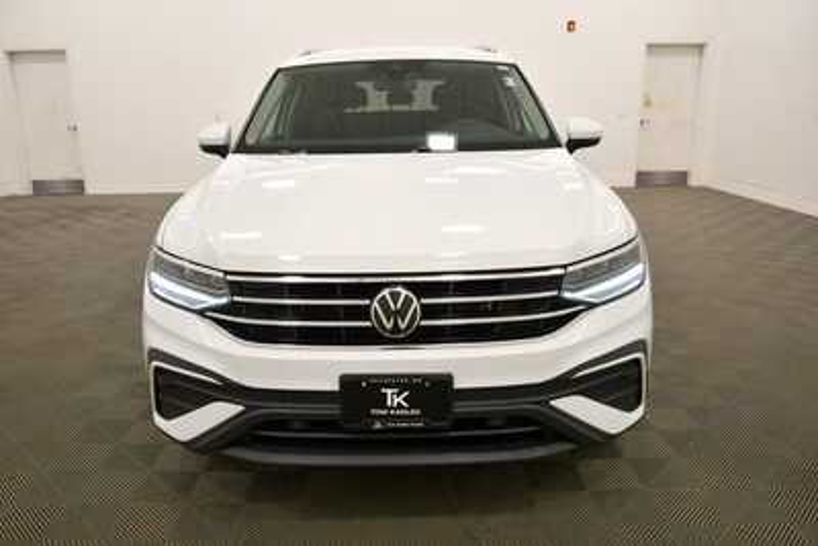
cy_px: 273
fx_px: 636
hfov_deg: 65.5
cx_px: 409
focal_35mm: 28
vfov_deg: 46.4
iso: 640
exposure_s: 1/250
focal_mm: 19
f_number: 5.6
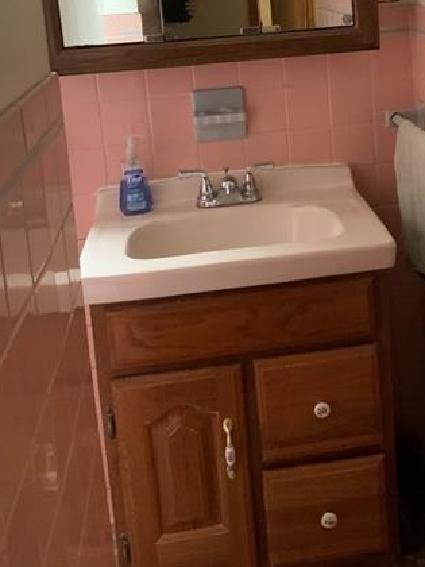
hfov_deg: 27.0
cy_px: 112
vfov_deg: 35.0
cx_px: 337
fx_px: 868
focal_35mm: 53
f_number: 1.8
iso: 320
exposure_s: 1/31
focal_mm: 3
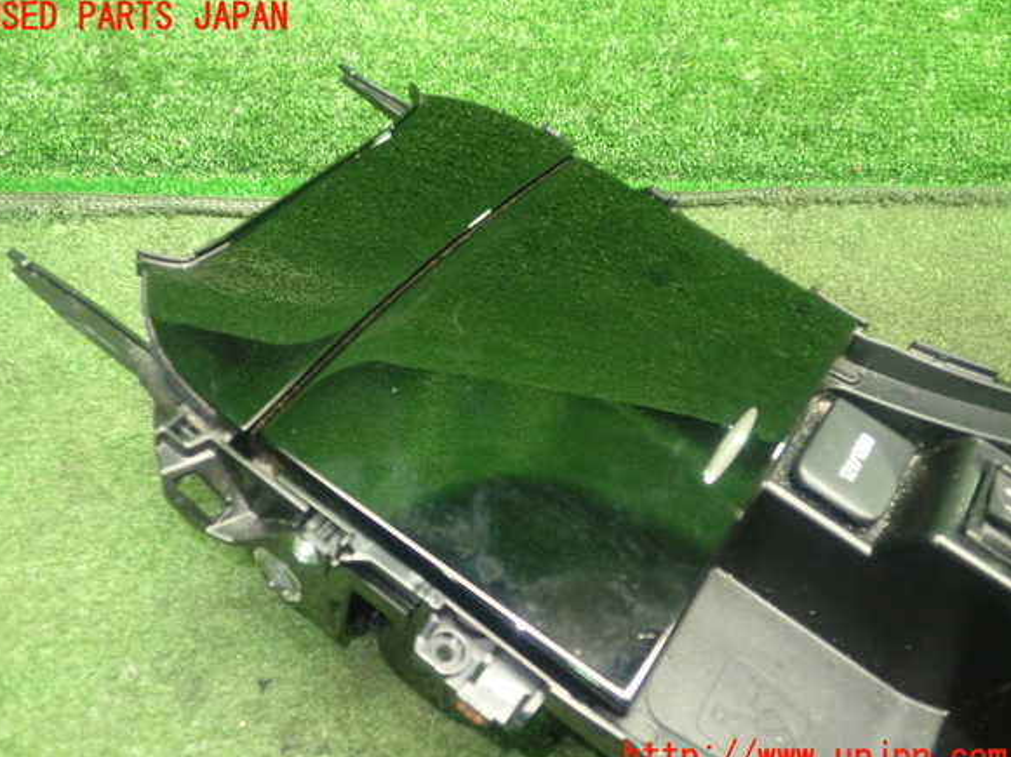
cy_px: 388
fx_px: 905
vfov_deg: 45.4
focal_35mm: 31
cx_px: 494
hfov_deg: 58.4
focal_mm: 5.4
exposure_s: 1/30
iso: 640
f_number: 2.3
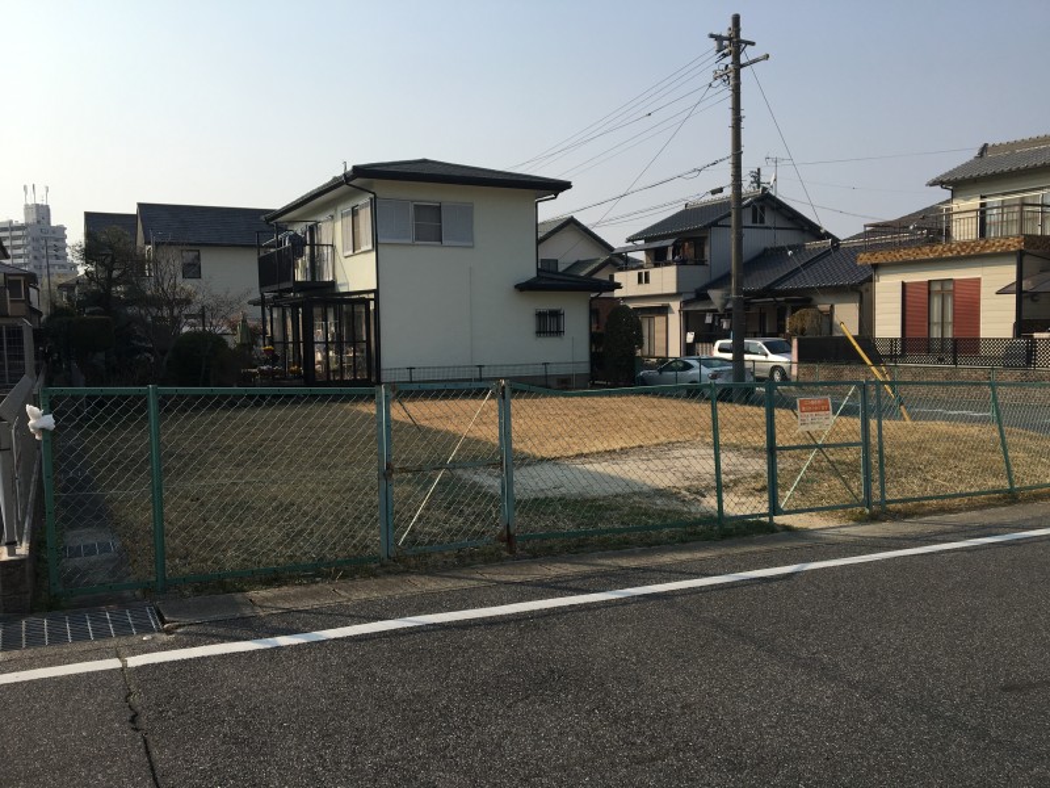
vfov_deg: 48.2
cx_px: 525
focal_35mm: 29
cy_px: 394
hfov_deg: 61.7
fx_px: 880
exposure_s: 1/2079
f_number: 2.2
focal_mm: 4.15
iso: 25
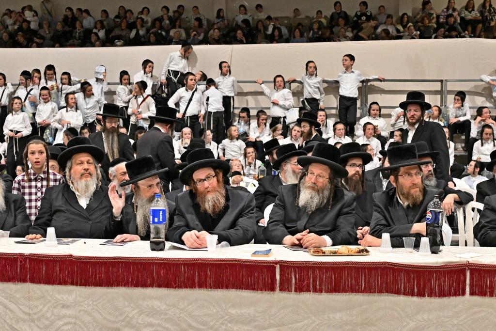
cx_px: 248
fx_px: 716
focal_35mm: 52
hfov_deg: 38.2
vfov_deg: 26.0
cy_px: 166
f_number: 4
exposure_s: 1/250
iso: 1250
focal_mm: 35
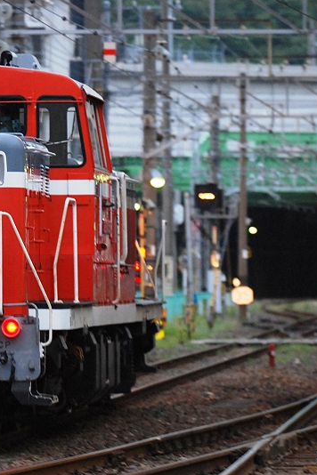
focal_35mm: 270
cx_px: 73
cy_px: 238
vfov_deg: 7.6
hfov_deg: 5.1
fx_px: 3566
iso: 800
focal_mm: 120
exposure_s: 1/60
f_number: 2.8
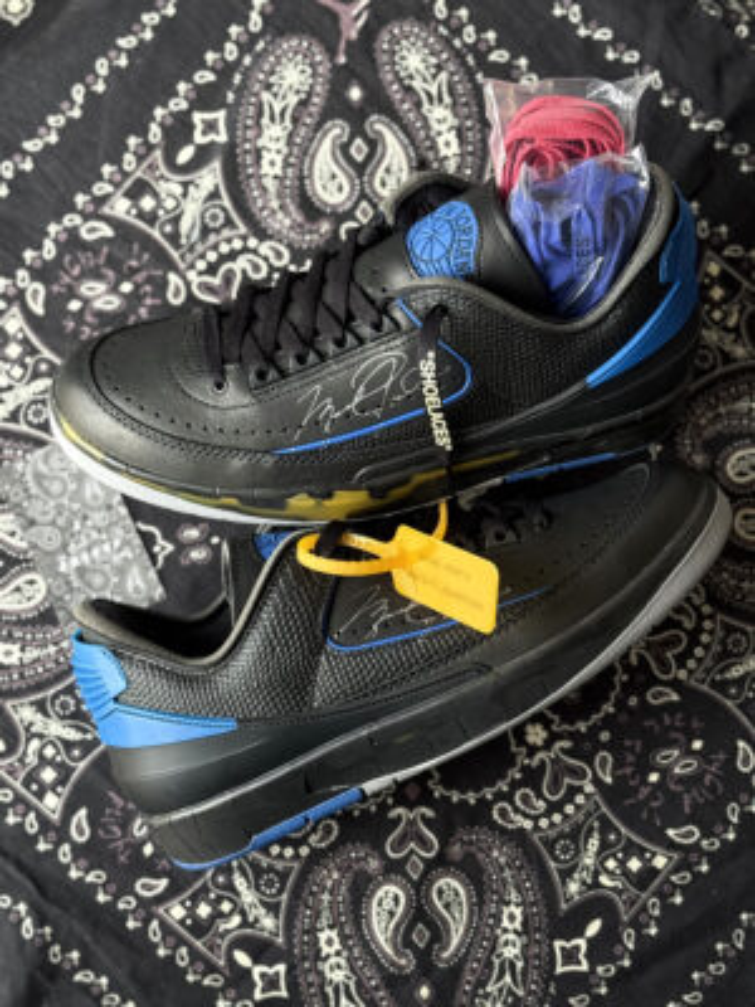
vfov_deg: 36.8
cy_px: 504
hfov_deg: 28.0
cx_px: 378
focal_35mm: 52
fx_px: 1512
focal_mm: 5.96
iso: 50
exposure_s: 1/110
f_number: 1.6
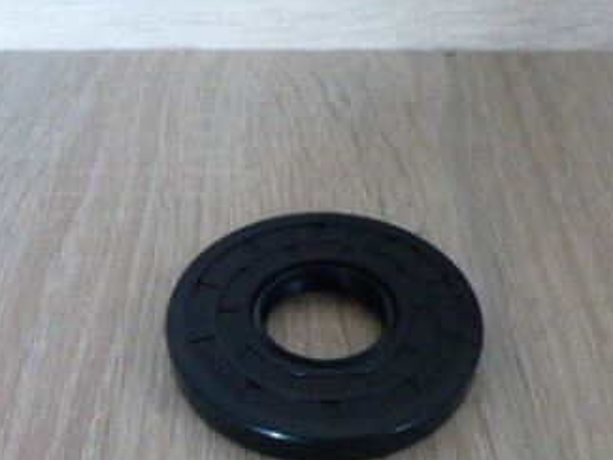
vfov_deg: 30.2
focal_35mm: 48
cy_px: 285
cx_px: 313
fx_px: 850
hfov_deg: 39.6
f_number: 2.8
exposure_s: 1/80
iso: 800
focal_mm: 4.5
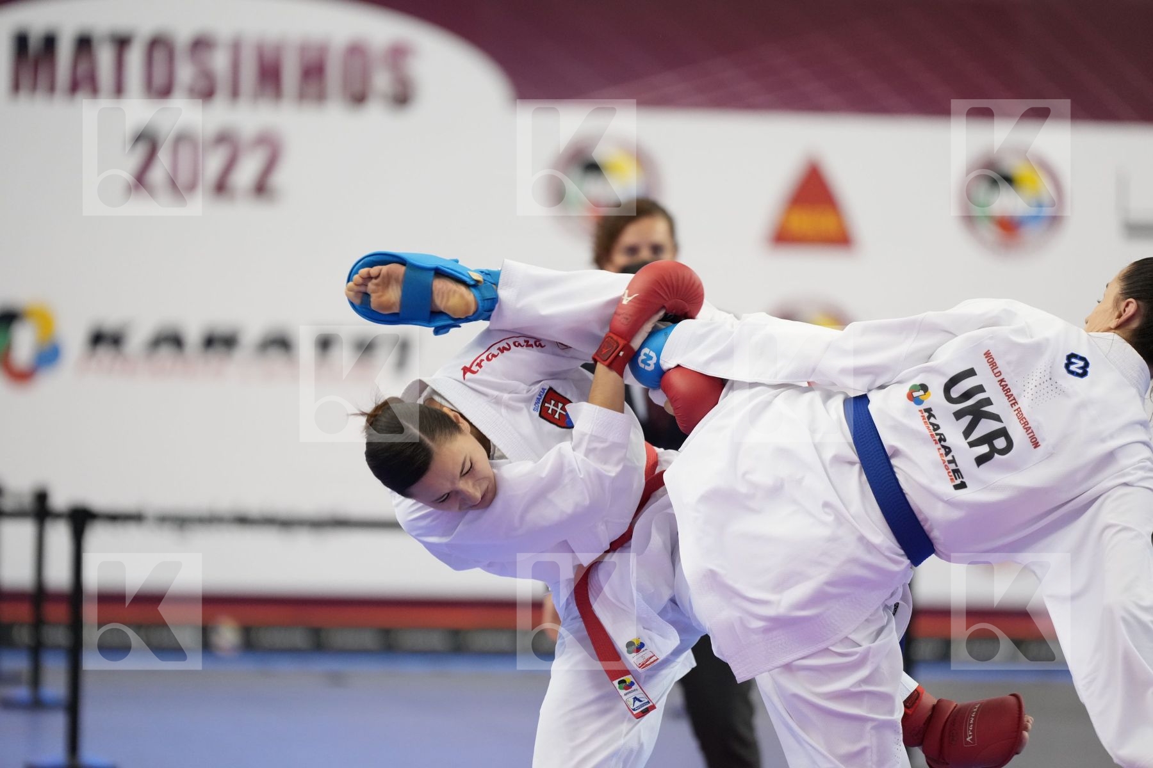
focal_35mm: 200
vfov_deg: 6.9
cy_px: 384
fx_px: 6405
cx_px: 576
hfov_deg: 10.3
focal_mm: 200
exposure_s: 1/1000
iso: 3200
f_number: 2.8
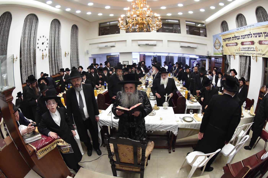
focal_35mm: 16
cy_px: 89
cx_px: 134
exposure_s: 1/125
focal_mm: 10.5
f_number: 5.6
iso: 1250
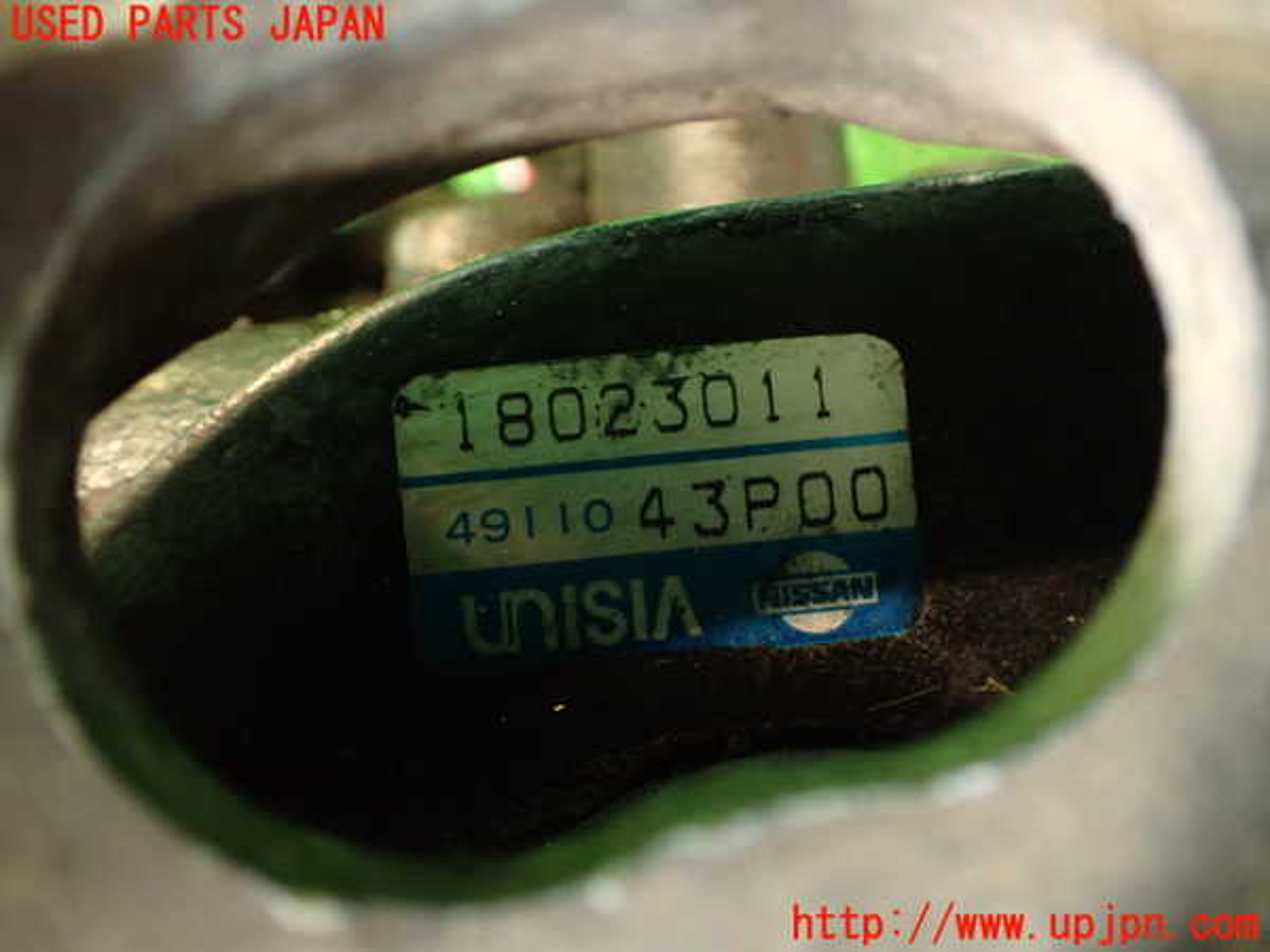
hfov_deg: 56.8
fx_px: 1174
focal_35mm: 32
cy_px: 476
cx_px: 635
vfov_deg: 44.2
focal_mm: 5.79
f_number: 2.4
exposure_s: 1/20
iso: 800
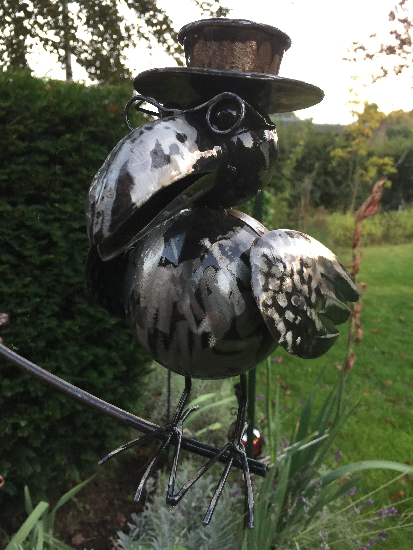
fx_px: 461
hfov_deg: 48.2
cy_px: 275
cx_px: 206
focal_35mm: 29
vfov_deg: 61.7
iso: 50
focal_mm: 4.15
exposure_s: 1/15
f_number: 2.2
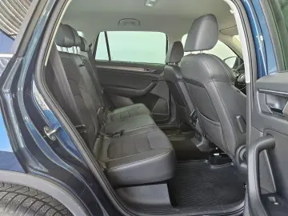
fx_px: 191
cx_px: 144
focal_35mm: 23
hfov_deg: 73.9
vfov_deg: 58.9
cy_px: 108
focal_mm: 6.3
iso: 320
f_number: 1.7
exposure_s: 1/100
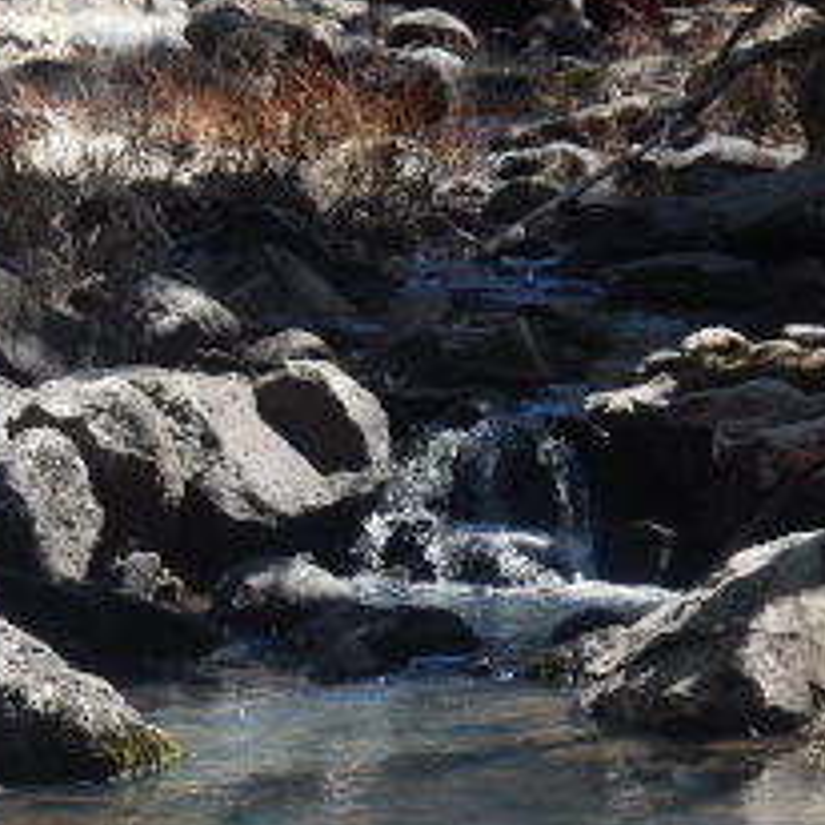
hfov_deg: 7.7
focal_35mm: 226
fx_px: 6094
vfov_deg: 7.7
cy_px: 585
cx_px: 8
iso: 125
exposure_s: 1/200
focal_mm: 21
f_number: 4.7
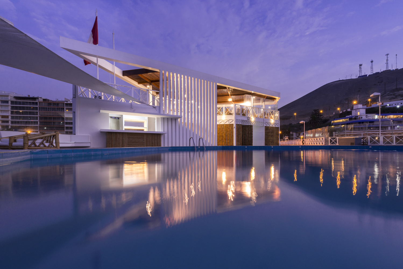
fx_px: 157
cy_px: 134
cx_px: 202
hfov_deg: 104.2
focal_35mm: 14
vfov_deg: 81.3
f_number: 18
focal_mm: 14
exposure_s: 4
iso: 250
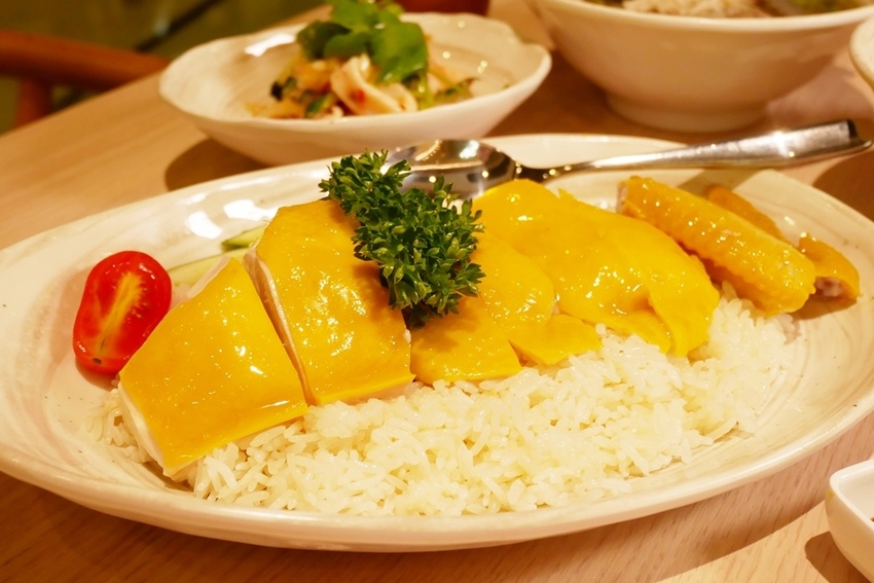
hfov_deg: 54.4
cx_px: 437
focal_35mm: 35
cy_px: 292
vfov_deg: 37.9
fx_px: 850
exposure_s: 1/60
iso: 640
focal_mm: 17
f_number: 4.1
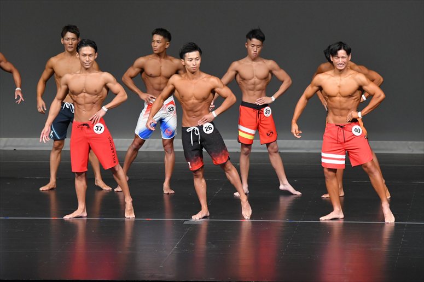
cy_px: 141
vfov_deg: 5.4
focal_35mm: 255
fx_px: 3002
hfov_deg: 8.1
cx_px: 212
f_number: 5.6
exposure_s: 1/400
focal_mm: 170
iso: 4000
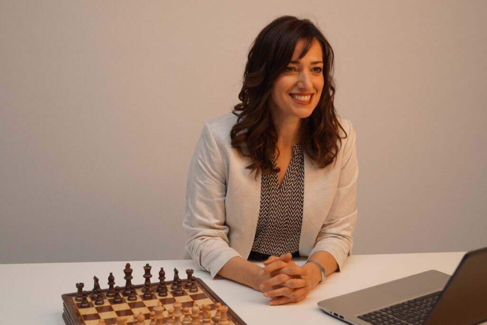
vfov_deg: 22.6
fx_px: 811
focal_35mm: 60
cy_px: 162
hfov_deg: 33.4
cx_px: 244
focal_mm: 40
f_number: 5
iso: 640
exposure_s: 1/80
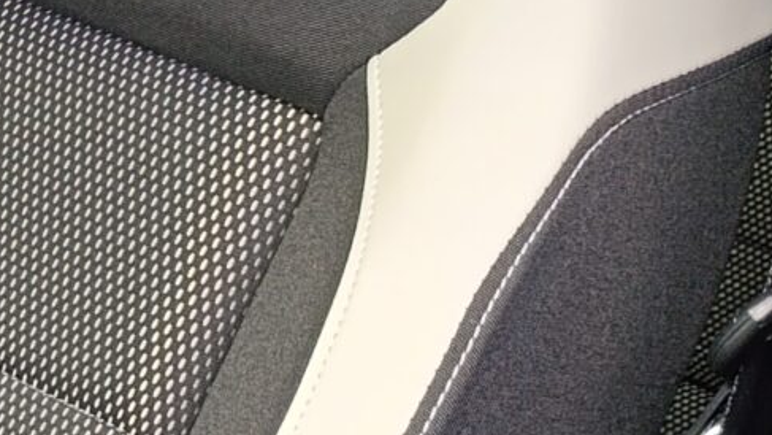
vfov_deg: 9.1
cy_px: 479
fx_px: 2702
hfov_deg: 13.3
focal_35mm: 132
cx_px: -910
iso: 125
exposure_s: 1/100
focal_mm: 6.14
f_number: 1.6
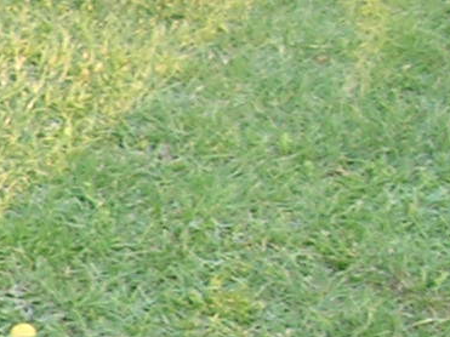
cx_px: -742
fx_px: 2729
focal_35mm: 210
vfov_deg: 6.8
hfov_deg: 8.4
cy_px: 756
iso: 50
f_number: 2.8
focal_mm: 5.8
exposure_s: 1/31.2
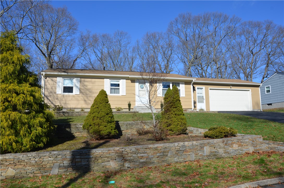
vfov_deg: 47.7
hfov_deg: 67.5
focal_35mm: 27
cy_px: 94
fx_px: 213
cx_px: 142
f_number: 8
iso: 100
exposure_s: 1/250
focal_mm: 18
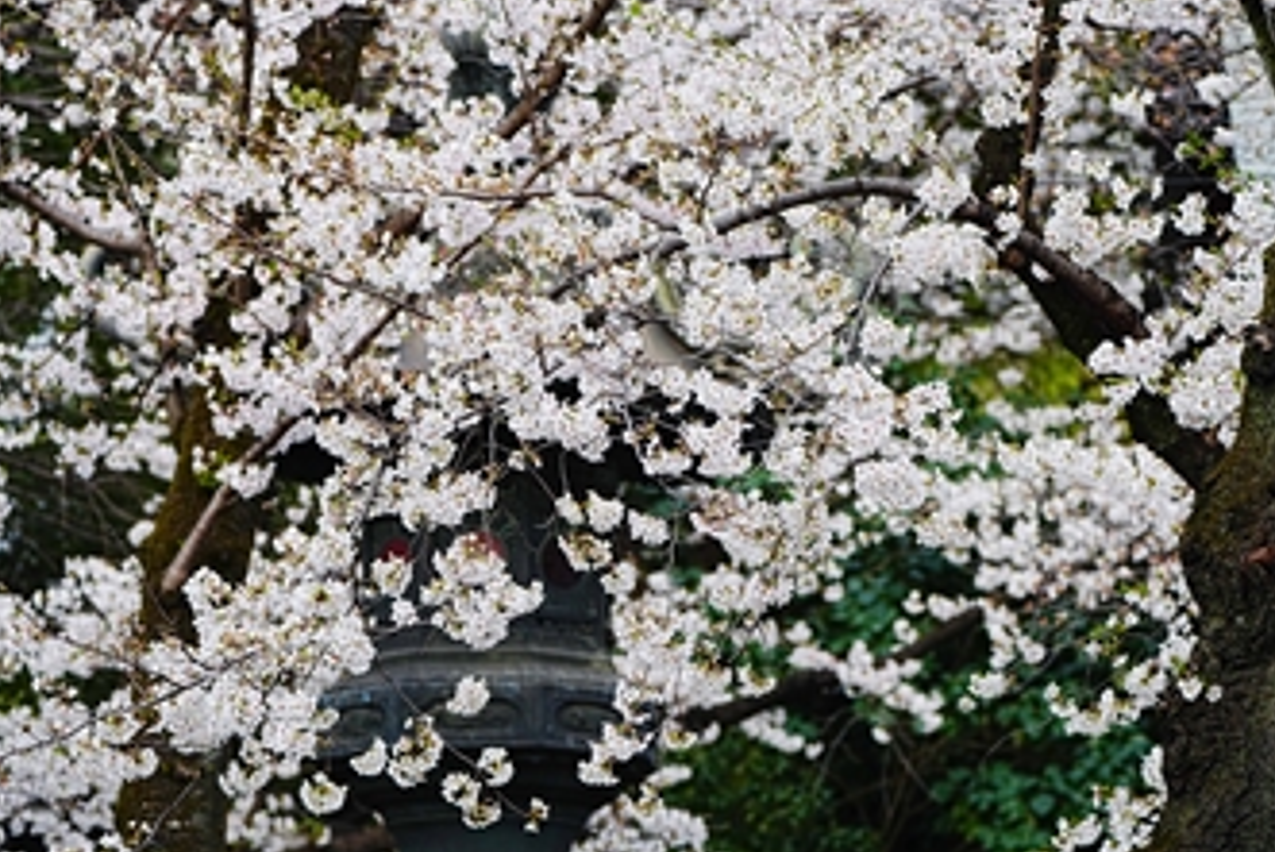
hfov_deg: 13.6
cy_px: 445
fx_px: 5350
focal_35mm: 151
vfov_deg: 9.1
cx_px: 693
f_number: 5
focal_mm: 125
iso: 200
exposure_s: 1/160
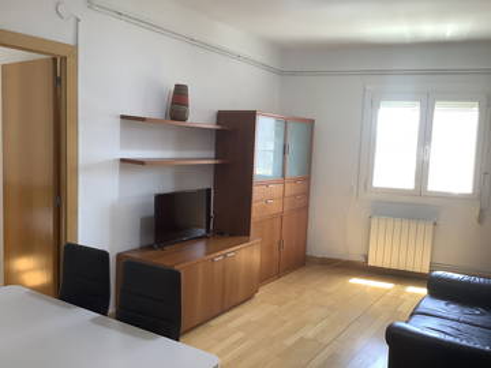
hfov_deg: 58.4
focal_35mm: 31
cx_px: 246
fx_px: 440
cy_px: 184
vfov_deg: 45.4
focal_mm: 3.3
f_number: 2.4
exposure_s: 1/60
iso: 50
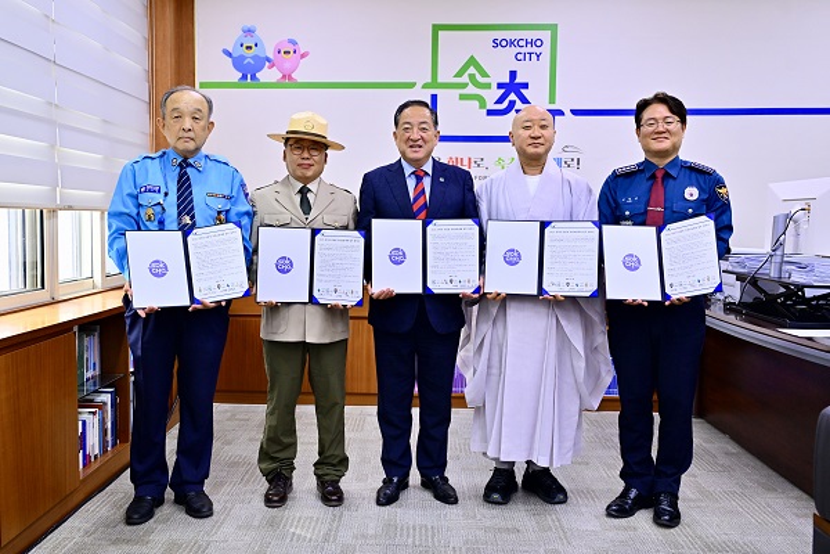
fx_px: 703
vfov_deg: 43.0
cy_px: 277
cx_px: 415
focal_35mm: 30
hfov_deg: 61.1
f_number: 4
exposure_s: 1/200
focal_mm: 30.5
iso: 800
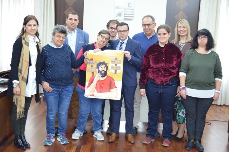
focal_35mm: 51
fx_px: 324
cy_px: 76
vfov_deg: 26.4
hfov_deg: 39.0
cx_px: 114
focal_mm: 34
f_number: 4.5
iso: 2000
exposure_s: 1/60
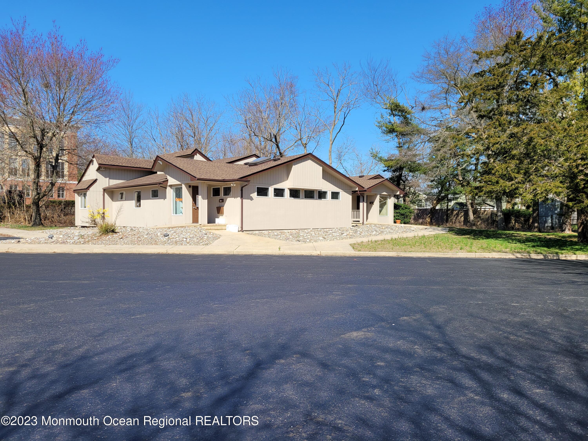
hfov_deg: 67.3
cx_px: 294
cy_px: 220
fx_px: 442
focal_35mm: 26
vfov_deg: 53.1
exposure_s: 1/1839
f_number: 1.8
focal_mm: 5.4
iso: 40
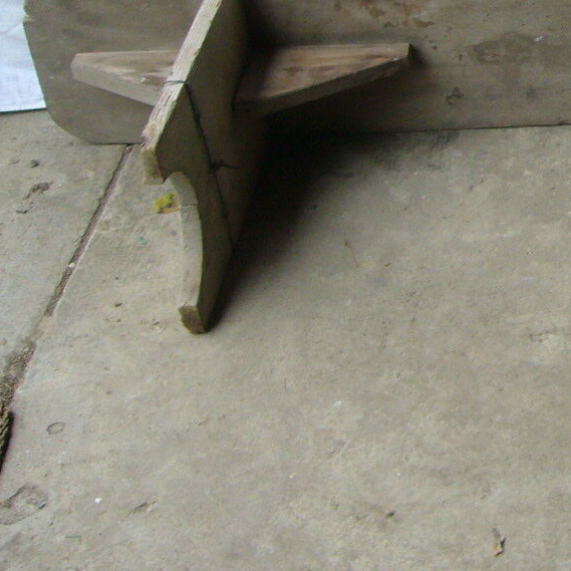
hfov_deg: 18.2
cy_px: 114
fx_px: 1624
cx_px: 793
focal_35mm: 87
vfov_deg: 19.7
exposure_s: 1/15
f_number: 2.8
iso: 125
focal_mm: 5.8
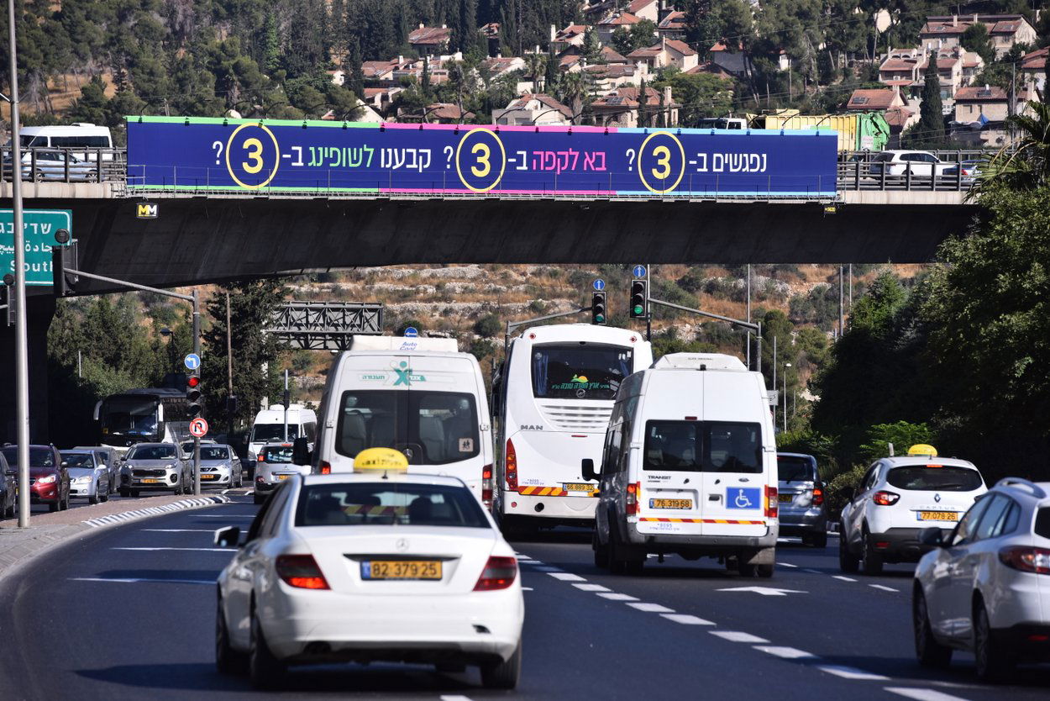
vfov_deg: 6.9
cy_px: 350
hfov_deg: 10.3
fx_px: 5834
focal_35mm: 200
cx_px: 525
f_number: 6.3
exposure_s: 1/1250
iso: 200
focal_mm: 200
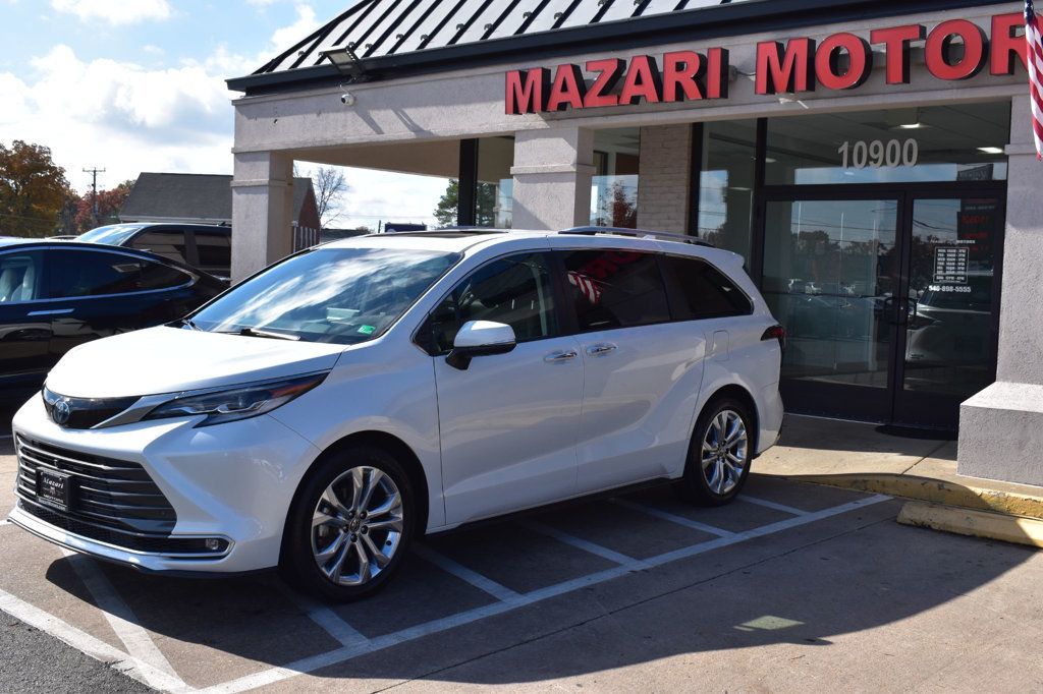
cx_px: 522
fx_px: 1173
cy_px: 347
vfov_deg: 33.0
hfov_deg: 47.9
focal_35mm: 40
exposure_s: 1/500
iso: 400
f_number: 11
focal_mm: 27
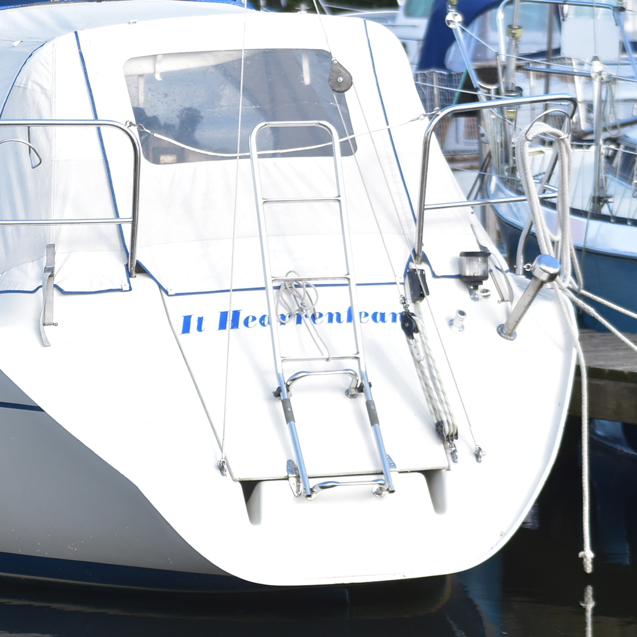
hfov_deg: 7.0
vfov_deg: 7.0
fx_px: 5184
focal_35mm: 249
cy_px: 258
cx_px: -10
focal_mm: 86
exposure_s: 1/500
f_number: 11
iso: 360
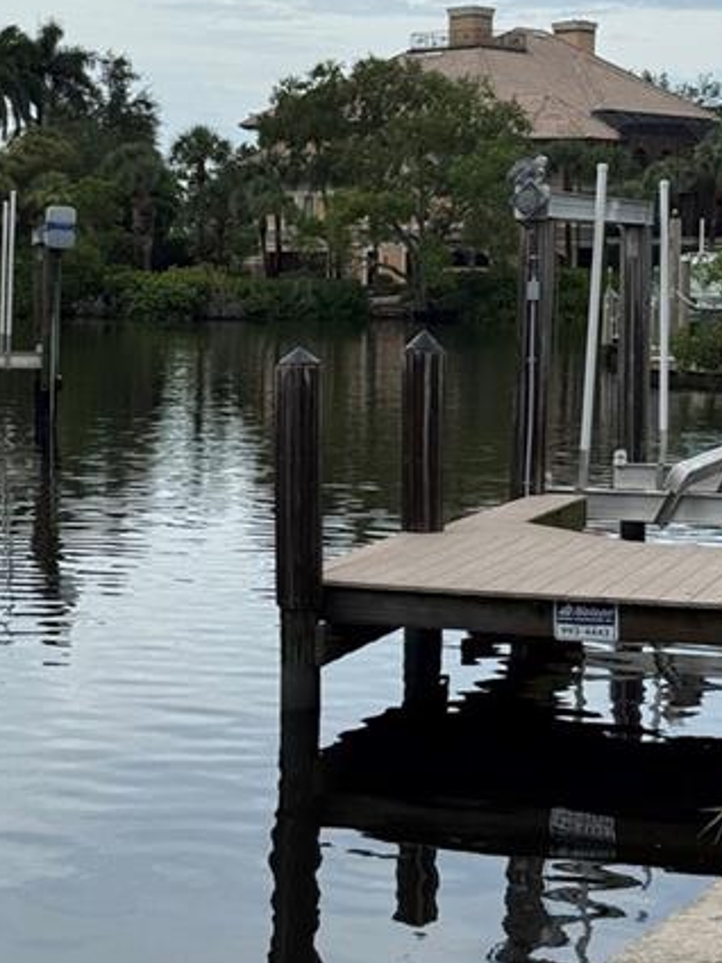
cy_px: 445
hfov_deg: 16.9
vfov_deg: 22.5
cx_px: 170
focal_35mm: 87
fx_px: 2419
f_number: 1.78
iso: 64
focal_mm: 6.76
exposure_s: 1/6410
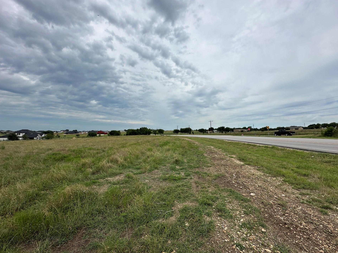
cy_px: 131
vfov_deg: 81.7
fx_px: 146
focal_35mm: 15
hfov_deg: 98.2
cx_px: 171
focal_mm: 2.22
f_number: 2.2
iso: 50
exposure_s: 1/3861
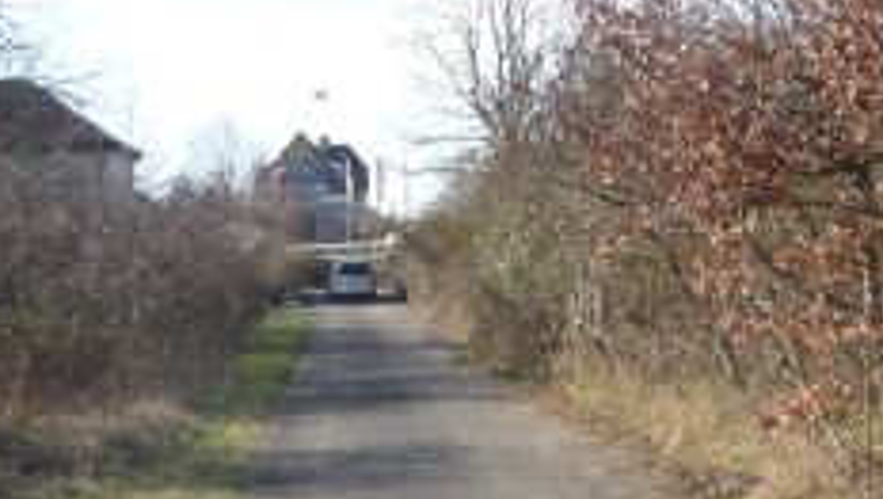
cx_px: 590
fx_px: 1687
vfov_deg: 16.8
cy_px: 217
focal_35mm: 72
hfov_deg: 29.1
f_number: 4
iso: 100
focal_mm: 5.2
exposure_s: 1/320
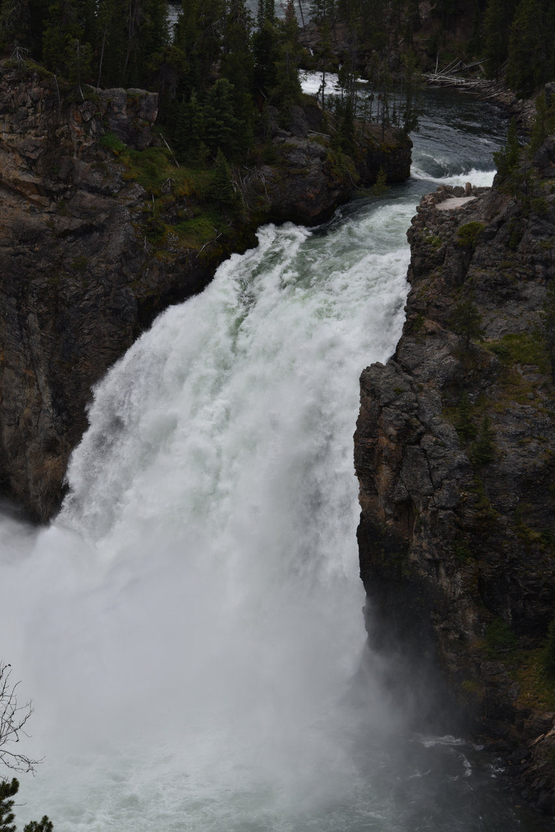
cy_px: 416
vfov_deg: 16.8
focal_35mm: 122
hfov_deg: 11.2
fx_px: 2820
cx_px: 278
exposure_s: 1/320
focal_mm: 122
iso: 100
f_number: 9
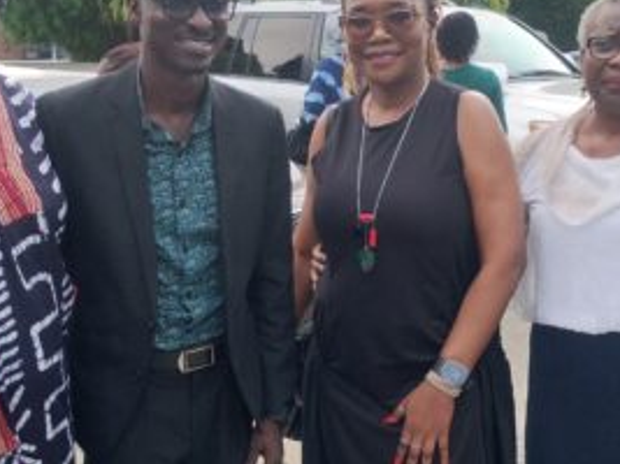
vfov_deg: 24.4
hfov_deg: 32.2
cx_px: 304
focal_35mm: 60
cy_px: 244
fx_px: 1074
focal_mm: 4.71
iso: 100
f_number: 1.7
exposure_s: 1/1208
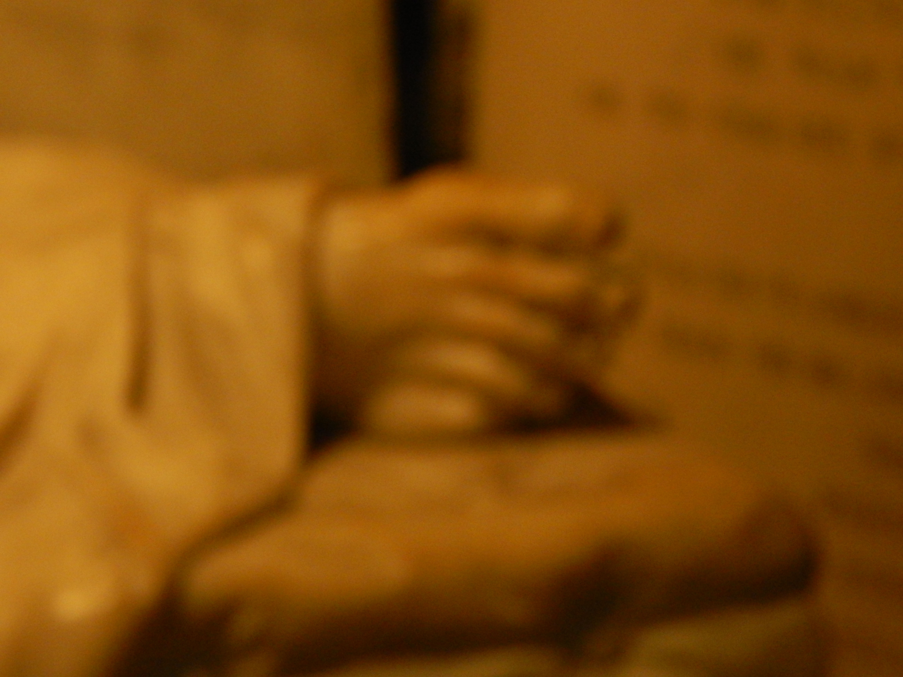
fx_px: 4800
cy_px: 338
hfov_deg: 10.7
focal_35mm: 184
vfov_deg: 8.1
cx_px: 452
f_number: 5.3
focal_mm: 32.8
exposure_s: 1/6
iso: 800
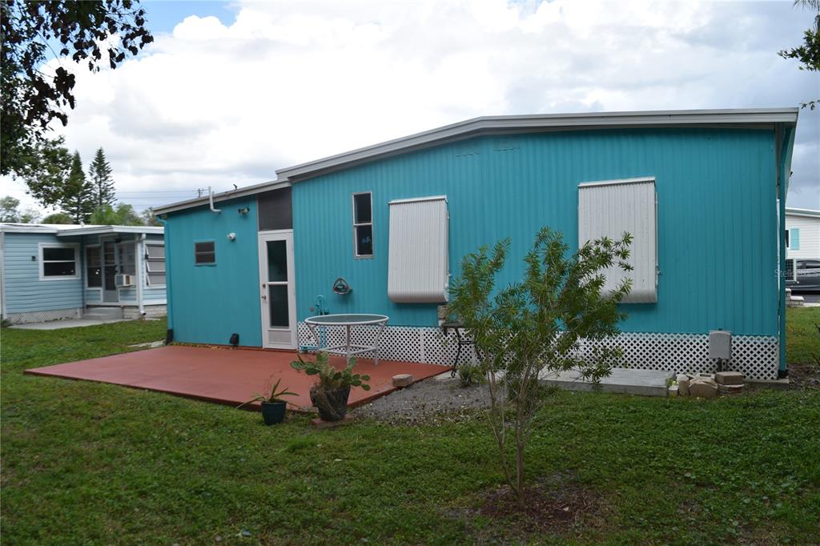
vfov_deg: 47.9
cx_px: 410
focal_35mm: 27
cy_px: 273
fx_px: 615
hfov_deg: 67.4
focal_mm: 18
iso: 100
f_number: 8
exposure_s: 1/200
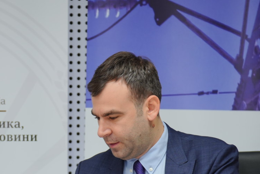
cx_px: 46
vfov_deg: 4.5
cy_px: 172
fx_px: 2226
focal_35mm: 308
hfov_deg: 6.7
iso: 640
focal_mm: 142
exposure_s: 1/160
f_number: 2.8
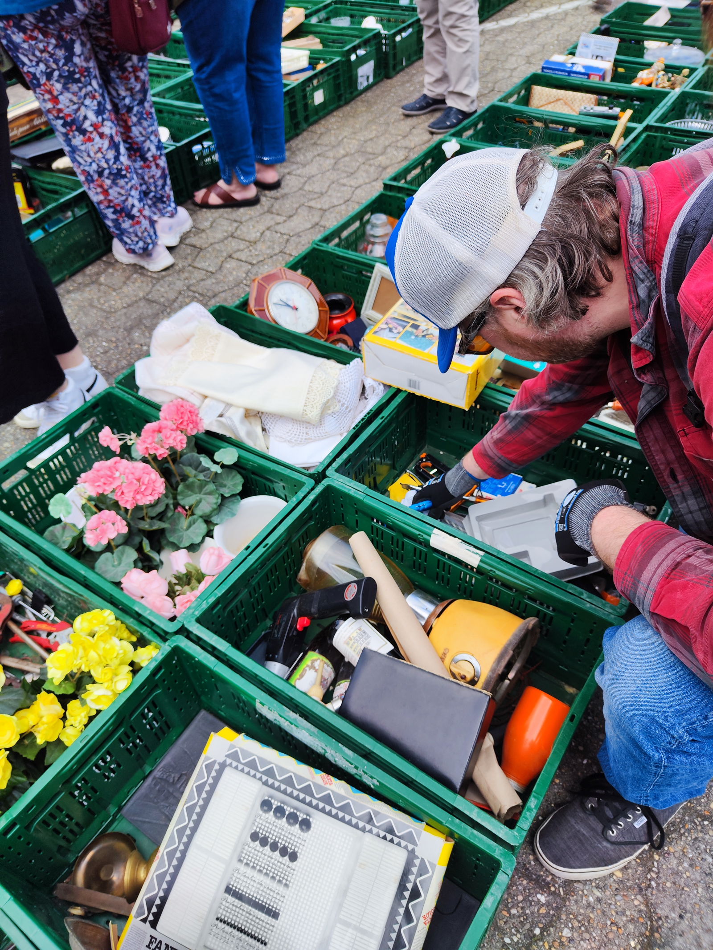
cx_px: 356
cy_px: 475
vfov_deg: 71.6
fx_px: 659
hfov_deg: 56.8
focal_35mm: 24
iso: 50
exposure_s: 1/1380
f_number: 1.88
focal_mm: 5.59
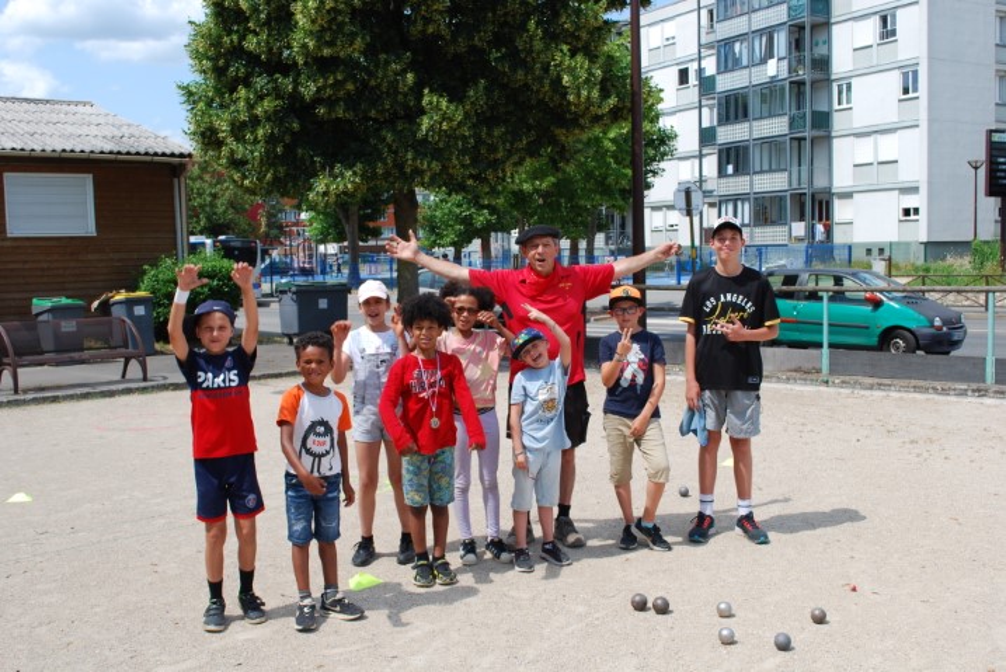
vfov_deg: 36.9
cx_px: 503
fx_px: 1007
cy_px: 336
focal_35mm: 36
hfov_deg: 53.1
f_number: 7.1
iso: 100
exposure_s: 1/200
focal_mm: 24
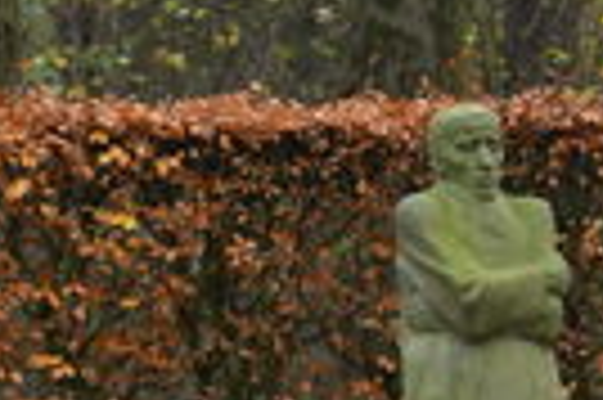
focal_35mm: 314
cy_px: 371
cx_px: 778
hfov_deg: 6.5
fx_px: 5253
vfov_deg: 4.4
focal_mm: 70
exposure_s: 1/80
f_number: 5.3
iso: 2500
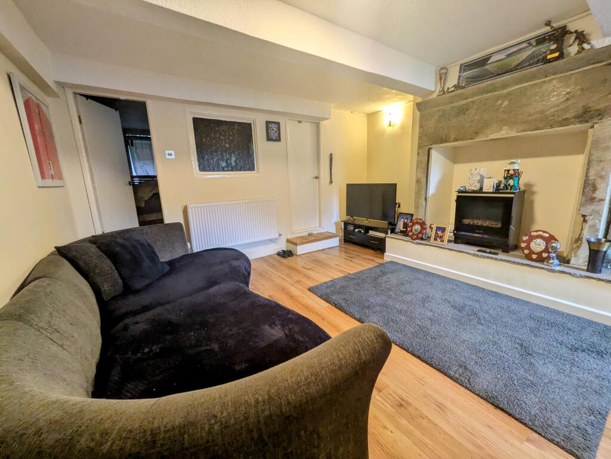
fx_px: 247
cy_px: 230
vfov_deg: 85.7
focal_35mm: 14
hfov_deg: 102.0
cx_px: 306
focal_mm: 1.83
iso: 182
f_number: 2.2
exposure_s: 1/25
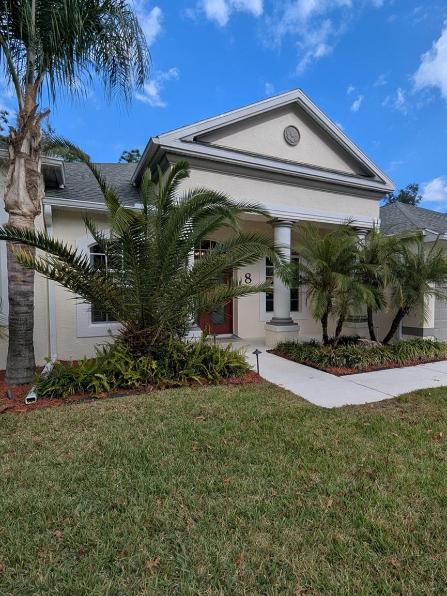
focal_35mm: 18
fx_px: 310
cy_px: 303
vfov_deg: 87.7
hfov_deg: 71.1
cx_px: 259
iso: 47
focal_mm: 1.95
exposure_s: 1/1261
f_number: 2.2
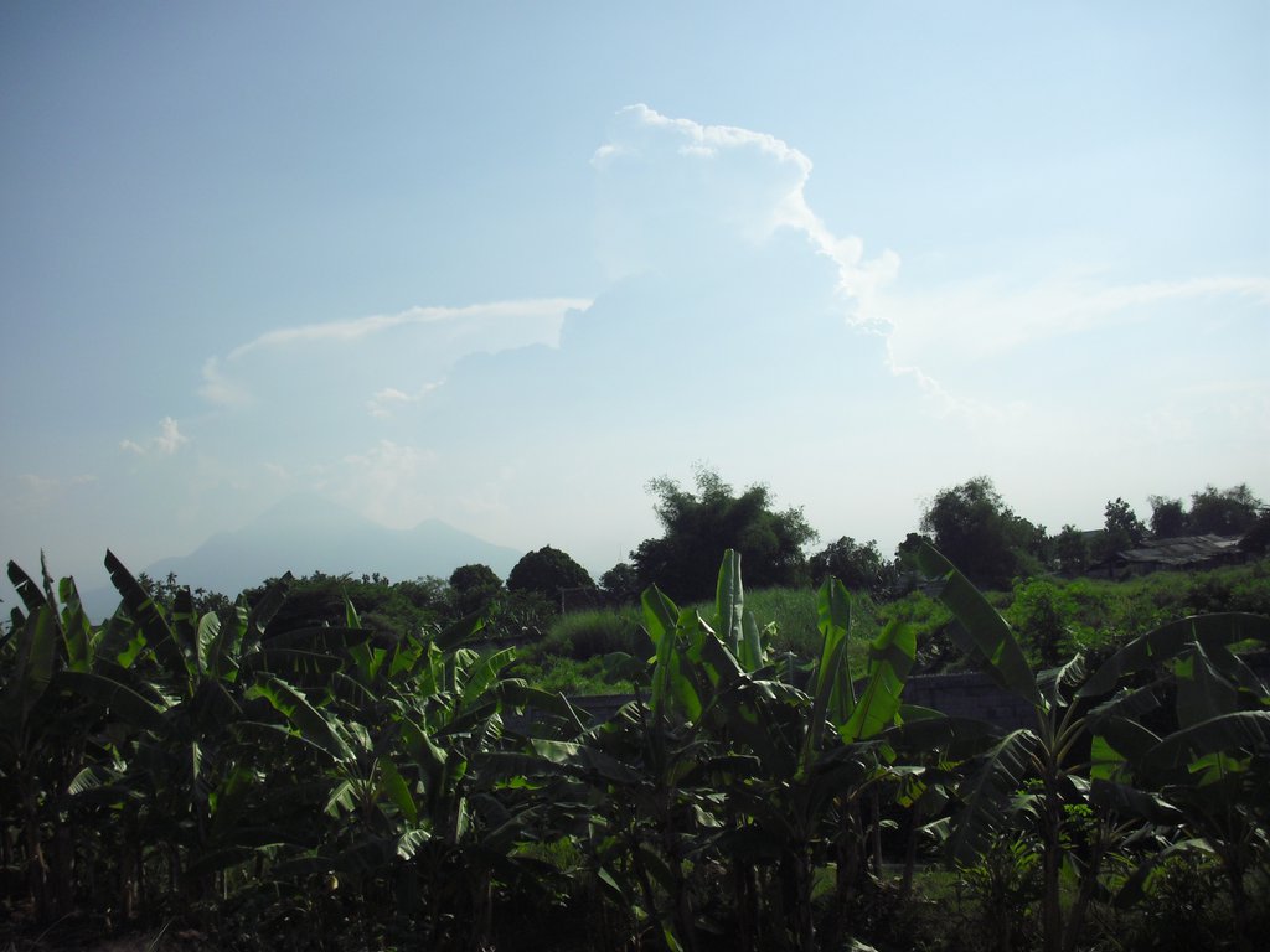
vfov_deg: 37.7
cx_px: 635
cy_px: 476
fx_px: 1394
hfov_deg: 49.0
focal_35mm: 38
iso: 100
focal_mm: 6.2
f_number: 8
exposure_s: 1/640
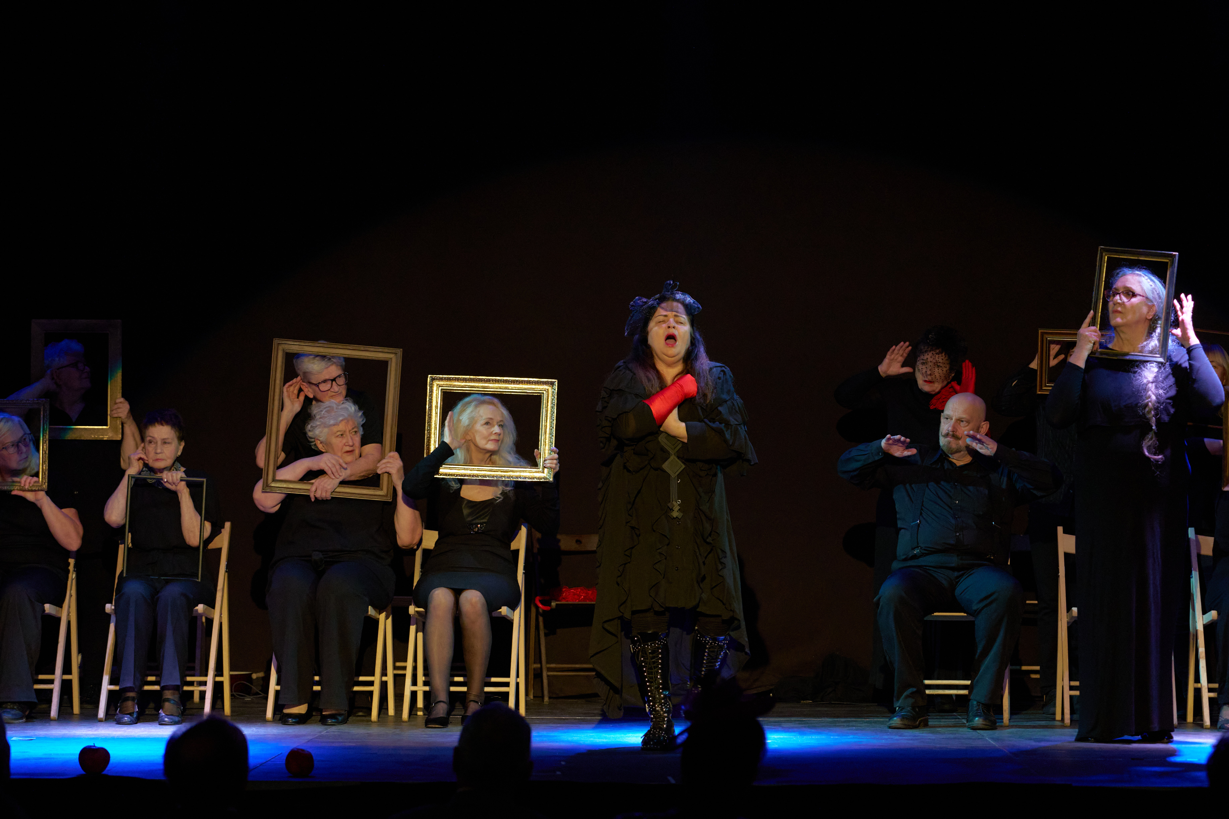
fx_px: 3584
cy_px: 410
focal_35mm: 105
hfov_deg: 19.5
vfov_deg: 13.0
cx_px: 614
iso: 3200
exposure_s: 1/200
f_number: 2.8
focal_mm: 70
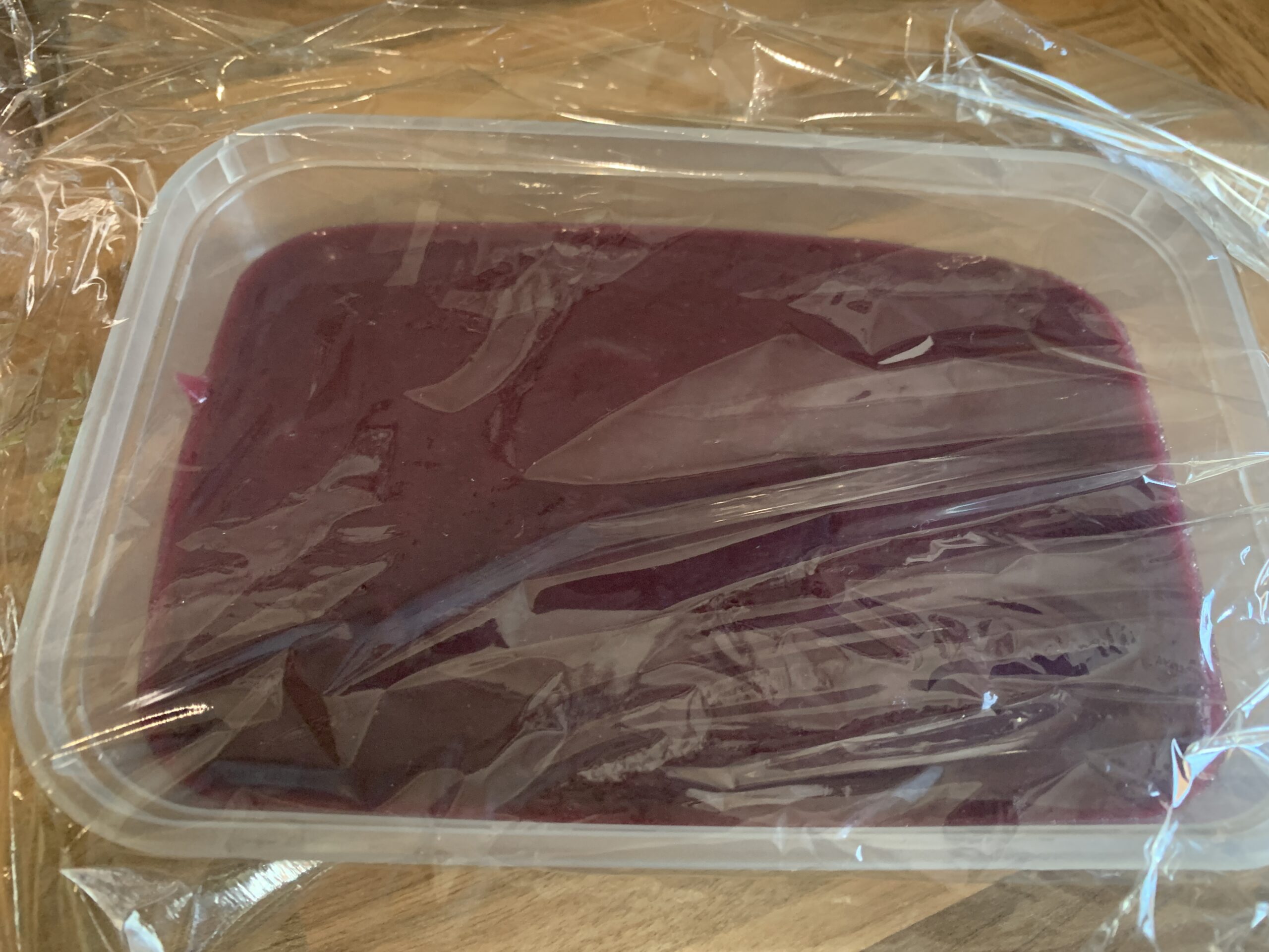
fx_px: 953
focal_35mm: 26
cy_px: 476
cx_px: 634
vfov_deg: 53.1
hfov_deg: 67.3
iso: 320
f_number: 1.8
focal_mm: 4.25
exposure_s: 1/50
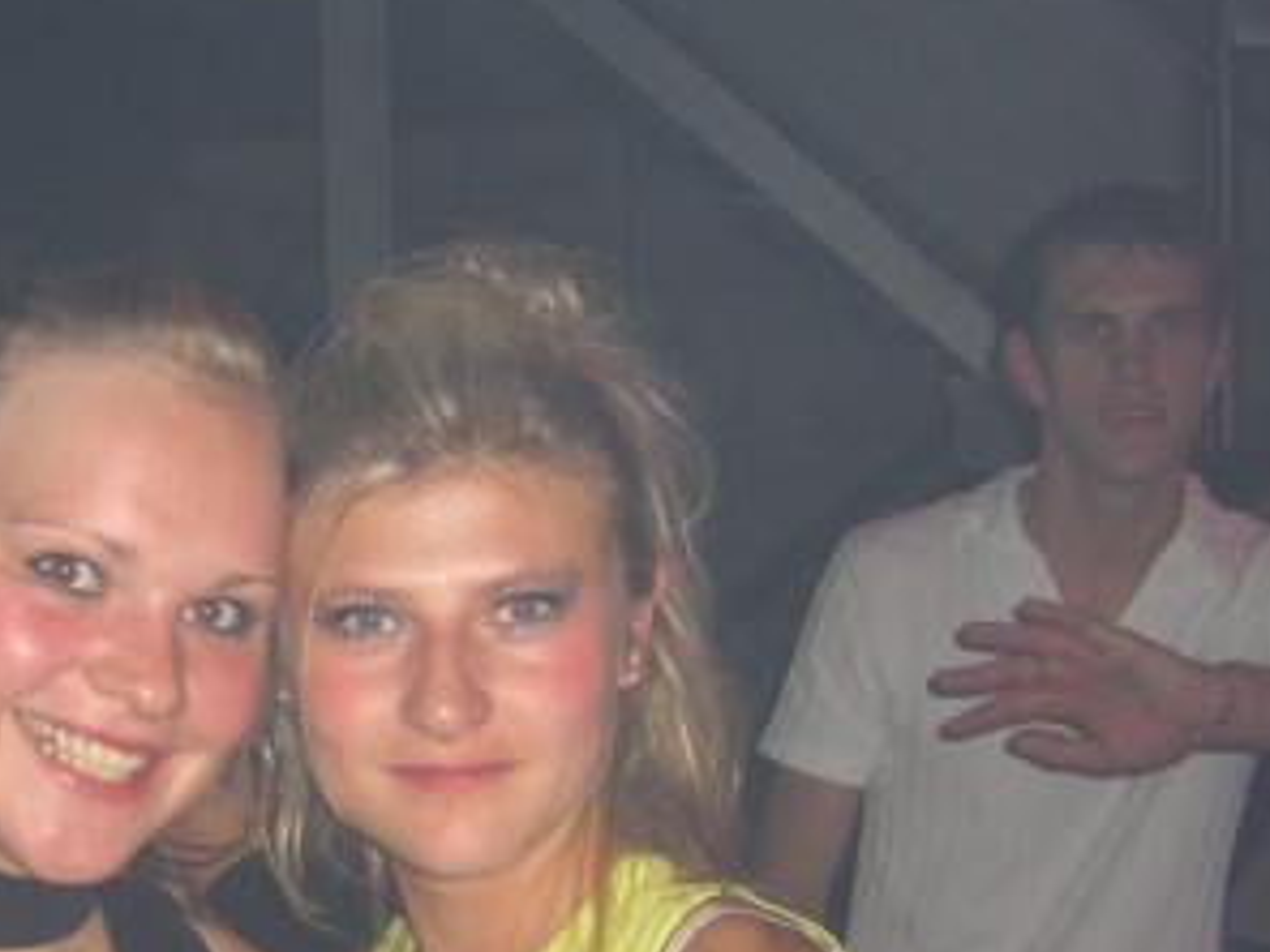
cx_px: 223
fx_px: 2825
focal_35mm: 77
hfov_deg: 24.8
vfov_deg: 18.7
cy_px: 935
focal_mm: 7.9
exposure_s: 1/60
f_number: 2.8
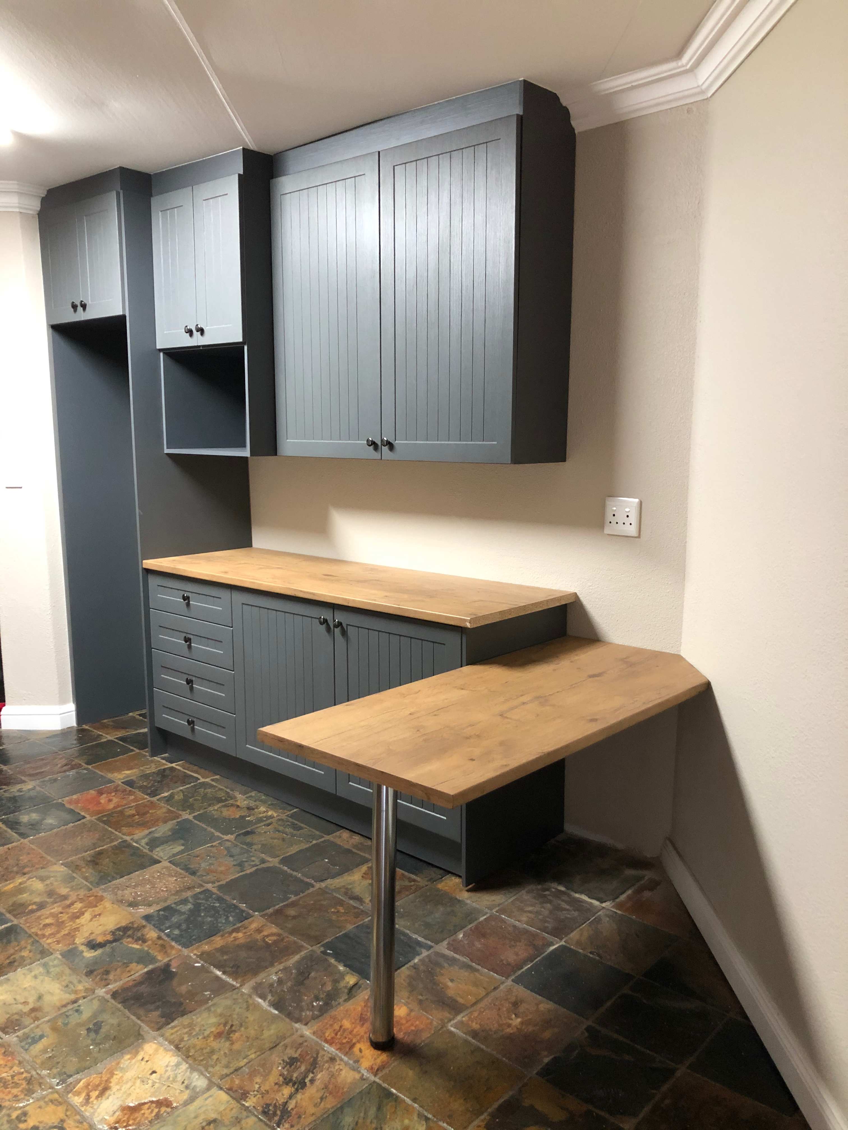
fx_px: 915
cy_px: 565
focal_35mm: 28
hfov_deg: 49.7
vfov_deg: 63.4
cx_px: 424
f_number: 1.8
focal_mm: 3.99
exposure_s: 1/10
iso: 100
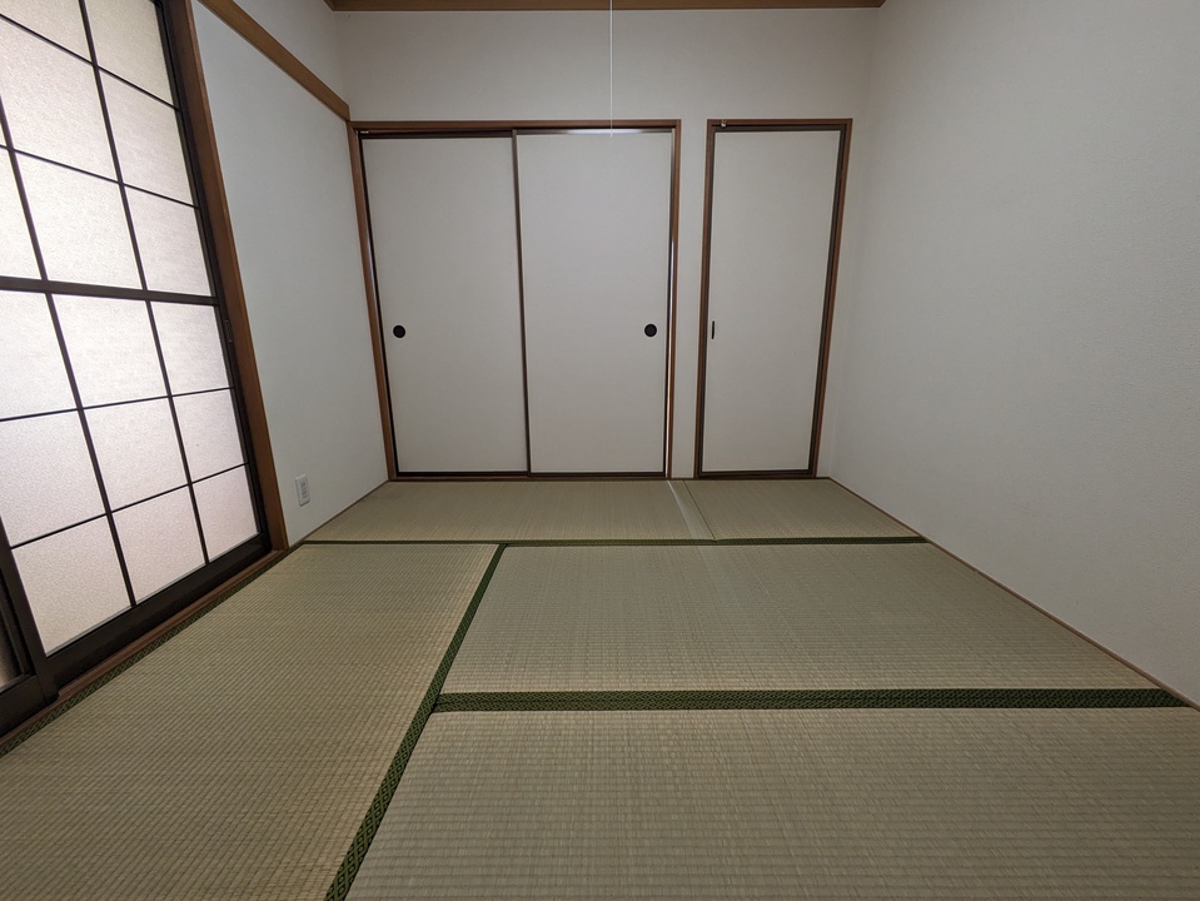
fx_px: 486
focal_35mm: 14
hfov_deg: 102.0
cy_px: 450
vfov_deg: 85.7
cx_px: 600
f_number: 2.2
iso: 57
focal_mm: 1.83
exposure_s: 1/60
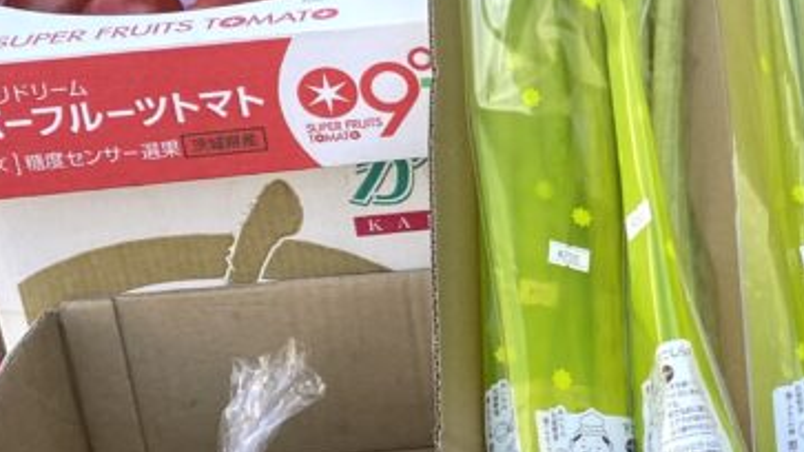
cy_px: 0
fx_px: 2131
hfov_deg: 19.5
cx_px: 1083
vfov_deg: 12.0
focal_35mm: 100
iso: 32
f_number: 1.8
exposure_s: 1/296
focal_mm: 4.25
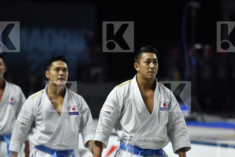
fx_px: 1684
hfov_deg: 8.0
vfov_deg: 5.3
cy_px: 97
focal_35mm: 258
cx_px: 118
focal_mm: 200
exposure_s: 1/640
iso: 800
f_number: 2.8
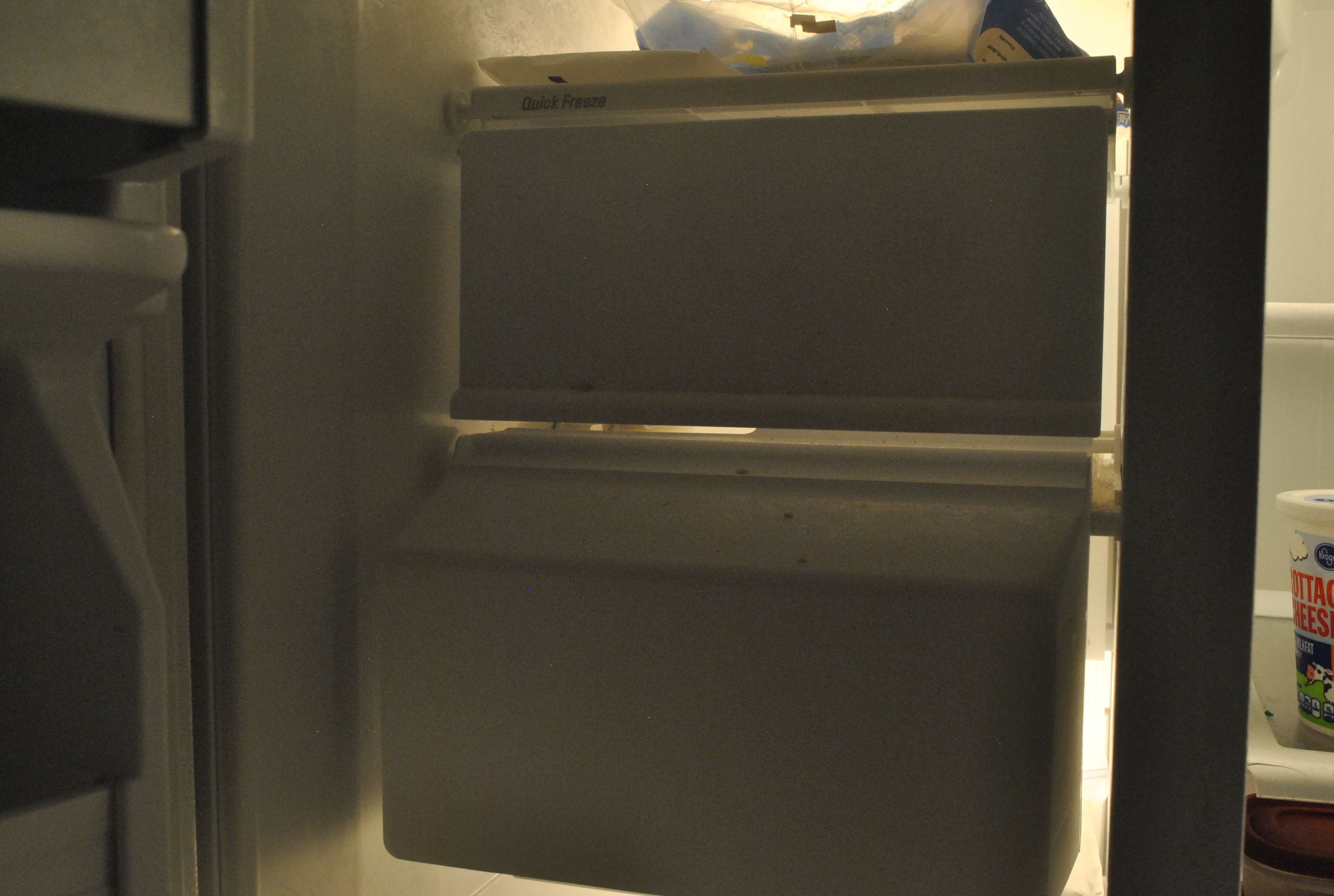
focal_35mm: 38
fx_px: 1392
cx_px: 667
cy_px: 448
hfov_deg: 51.2
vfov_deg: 35.7
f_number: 10
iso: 800
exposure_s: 1/50
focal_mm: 25
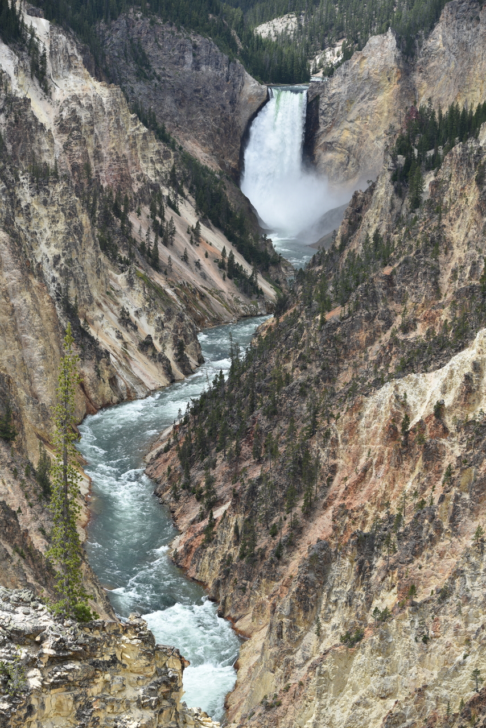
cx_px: 243
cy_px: 364
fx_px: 1821
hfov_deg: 15.2
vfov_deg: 22.6
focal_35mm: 90
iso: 100
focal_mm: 90
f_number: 7.1
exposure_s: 1/200
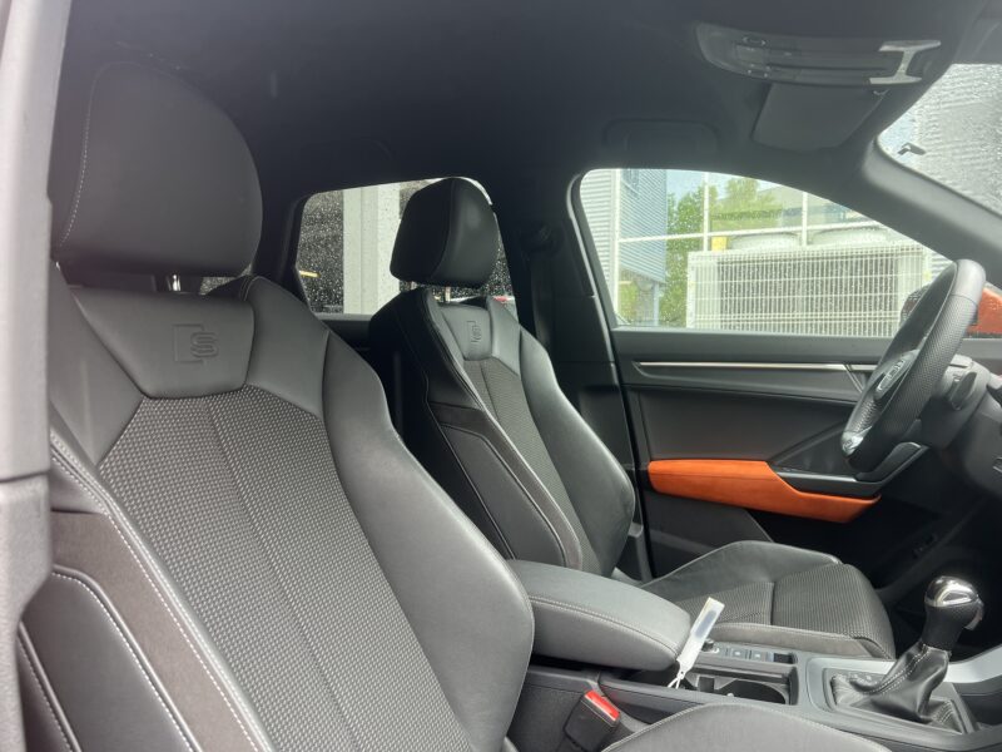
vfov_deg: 53.1
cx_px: 501
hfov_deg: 67.3
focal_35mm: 26
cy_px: 376
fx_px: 753
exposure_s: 1/143
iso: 64
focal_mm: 5.7
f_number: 1.5
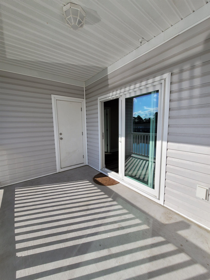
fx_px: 105
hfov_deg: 89.9
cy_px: 140
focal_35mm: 13
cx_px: 105
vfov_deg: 106.2
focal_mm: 2.2
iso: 64
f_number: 2.2
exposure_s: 1/2111
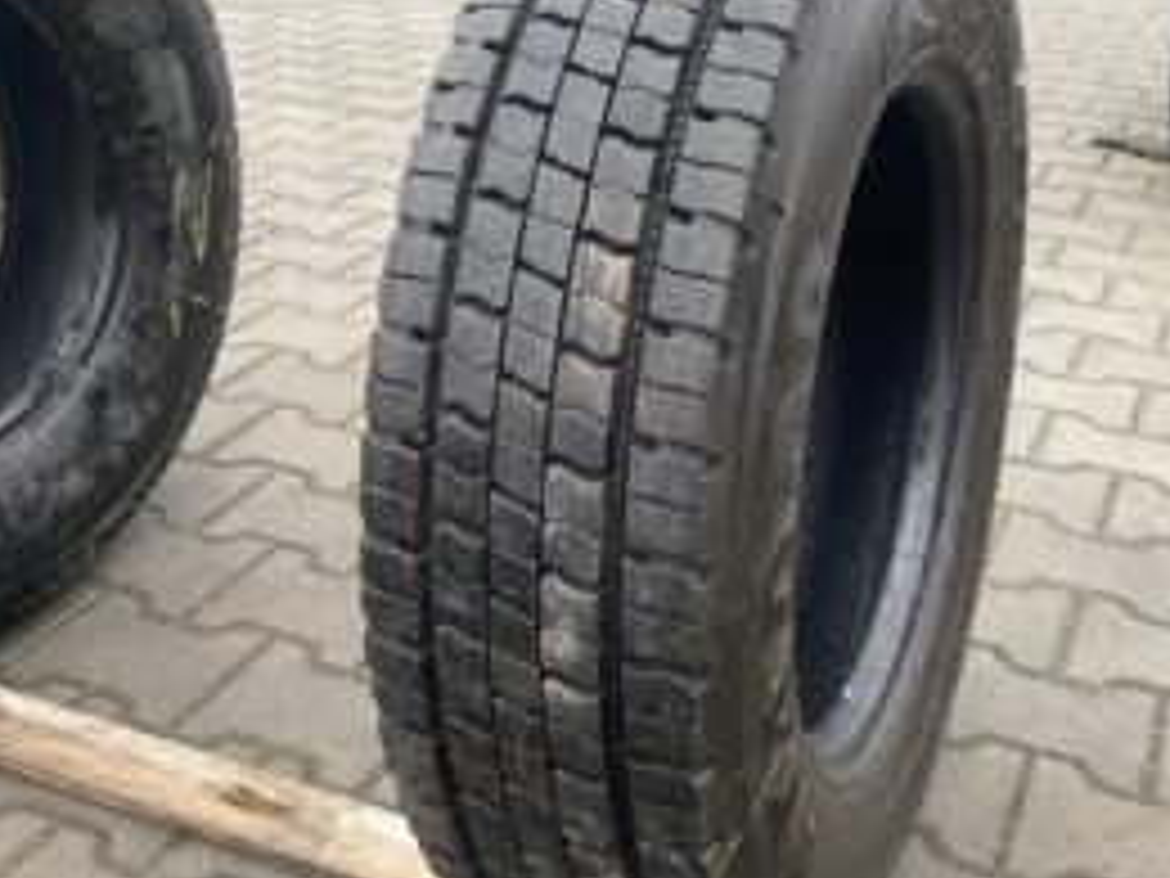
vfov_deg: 33.6
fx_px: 1453
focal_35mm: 43
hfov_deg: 43.7
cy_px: 453
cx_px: 666
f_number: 1.8
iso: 80
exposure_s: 1/122
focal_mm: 4.25
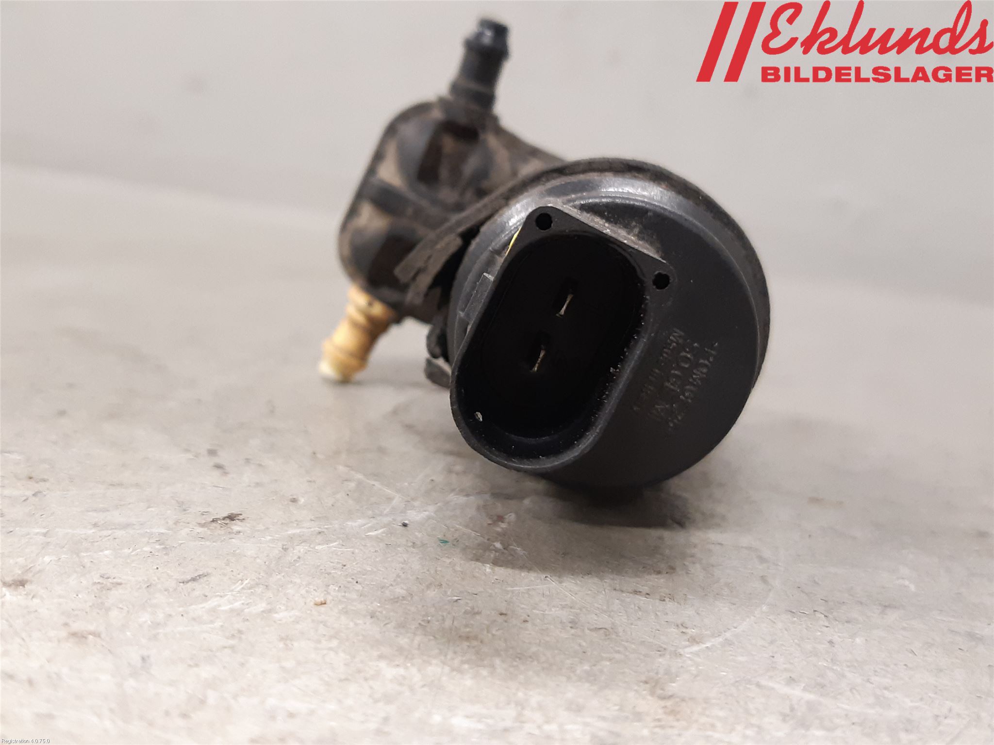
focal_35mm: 26
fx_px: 747
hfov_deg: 67.3
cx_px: 497
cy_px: 372
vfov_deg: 53.1
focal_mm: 3.93
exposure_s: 1/33
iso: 200
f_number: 1.7
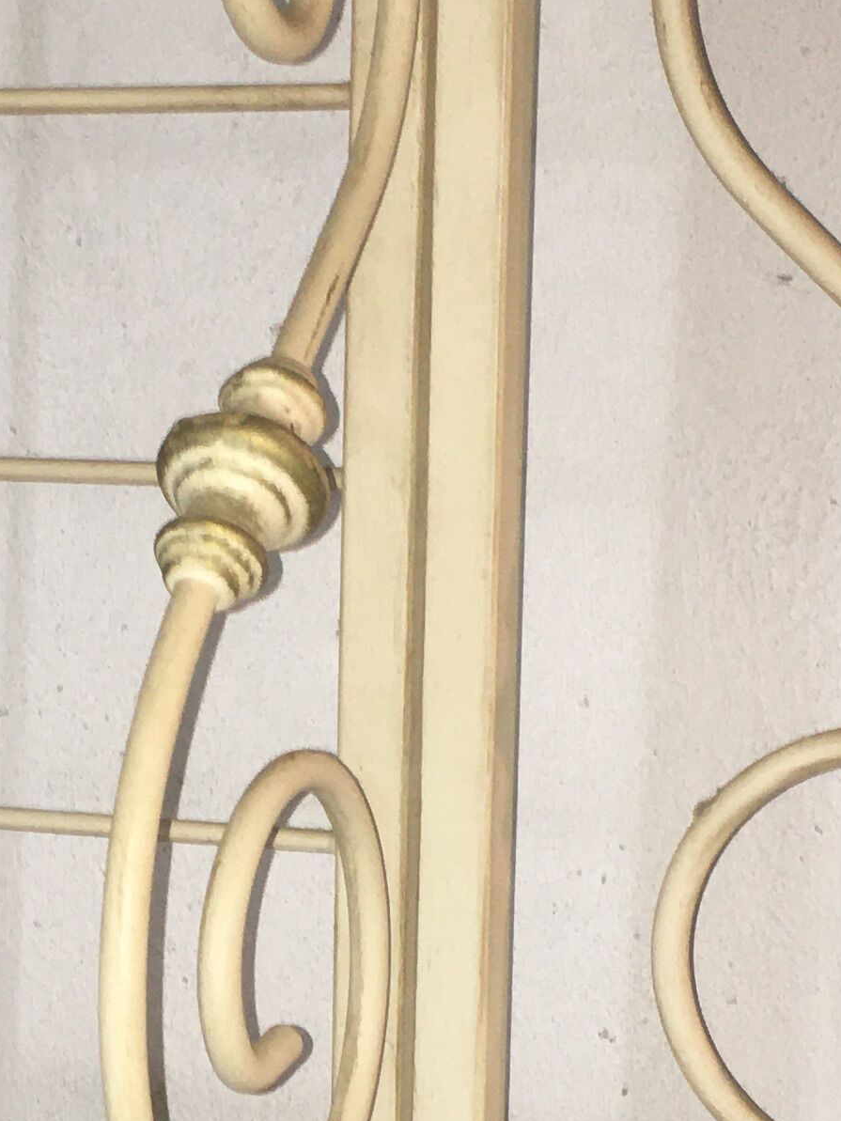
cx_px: 198
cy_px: 989
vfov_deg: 19.7
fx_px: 3174
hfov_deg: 15.0
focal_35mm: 98
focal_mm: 4.15
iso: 64
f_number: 2.2
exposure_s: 1/25
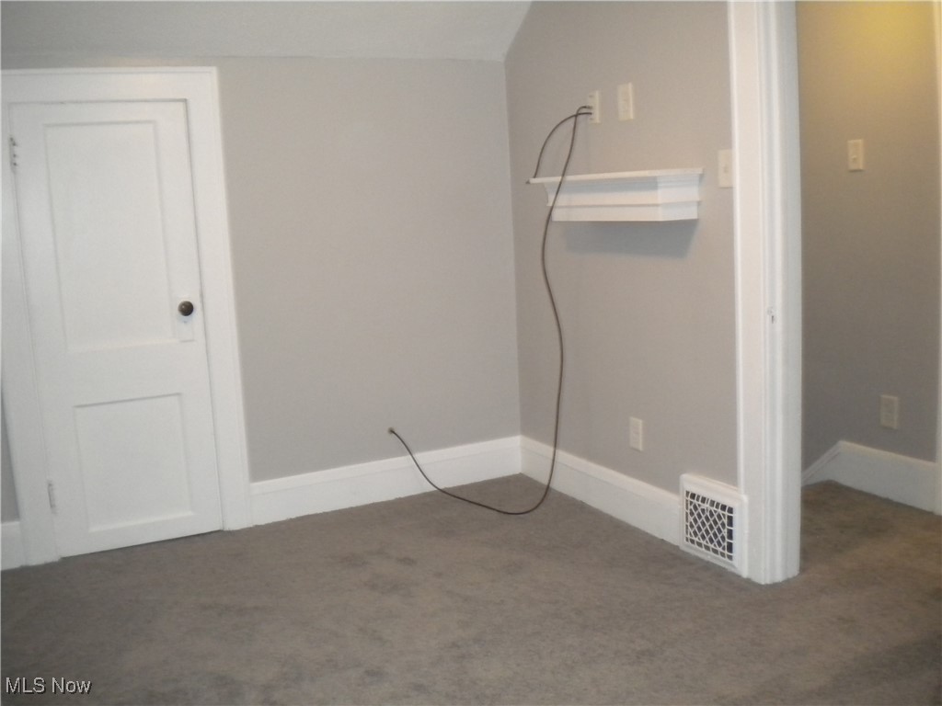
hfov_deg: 52.6
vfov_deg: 40.7
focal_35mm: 35
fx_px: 952
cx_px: 471
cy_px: 353
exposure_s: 1/30
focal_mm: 6.3
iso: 400
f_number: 3.1
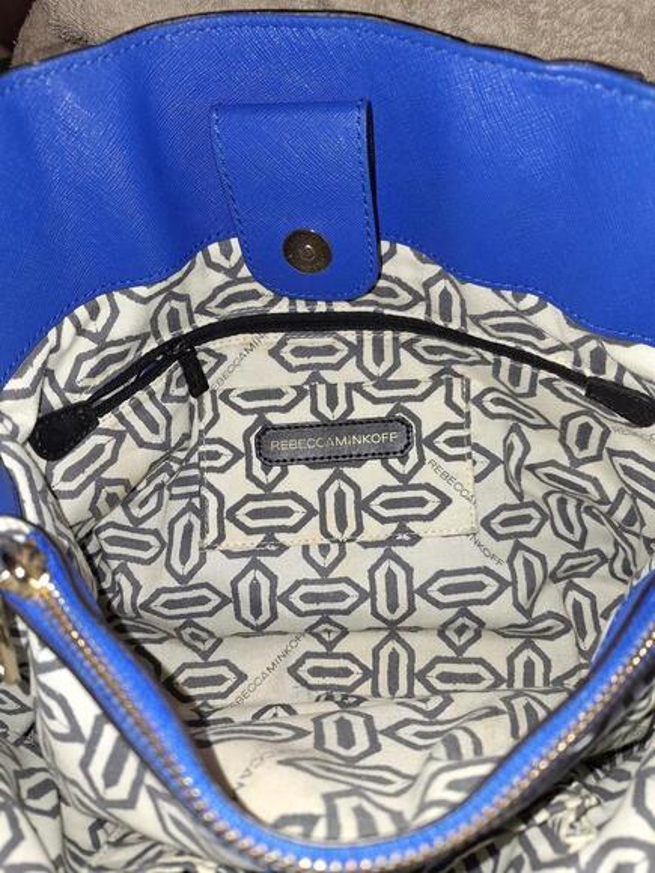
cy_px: 436
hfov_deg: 58.9
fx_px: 580
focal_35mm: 23
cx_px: 328
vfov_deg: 73.9
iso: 64
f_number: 1.8
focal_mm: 5.54
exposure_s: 1/120
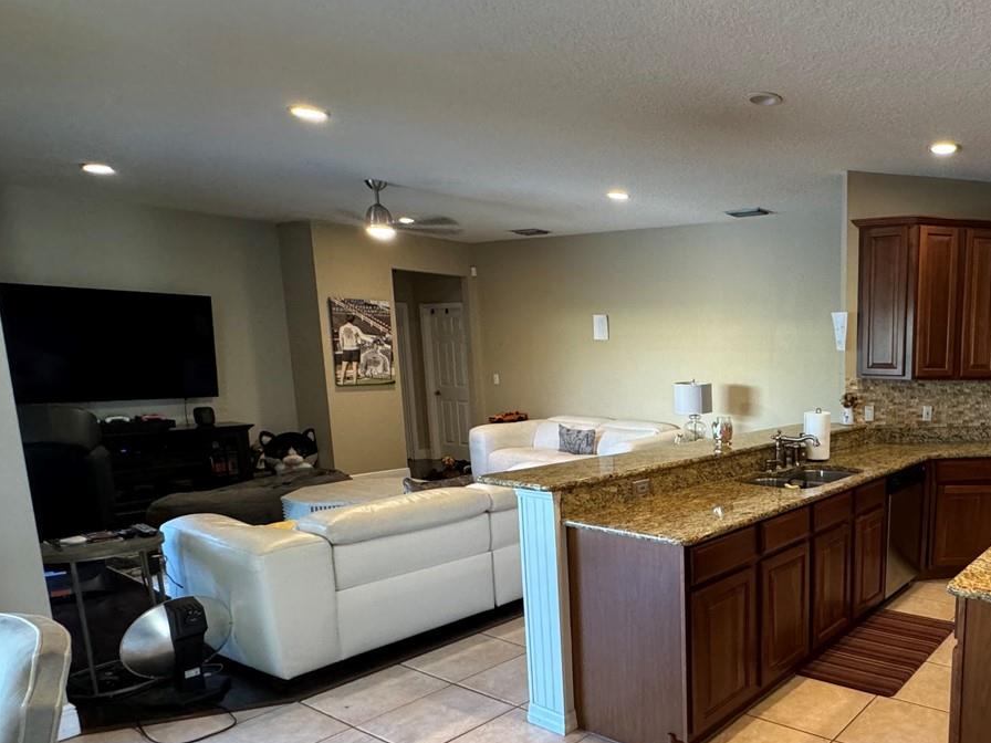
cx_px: 831
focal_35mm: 25
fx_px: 716
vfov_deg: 54.2
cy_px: 468
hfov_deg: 61.9
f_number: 2.2
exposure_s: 1/60
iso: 400
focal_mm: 2.22
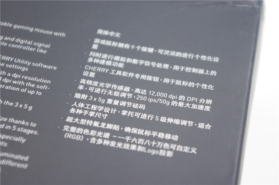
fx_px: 634
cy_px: 92
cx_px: 140
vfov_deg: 16.6
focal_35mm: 82
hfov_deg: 24.8
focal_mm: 55
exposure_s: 1/60
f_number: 5.6
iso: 200
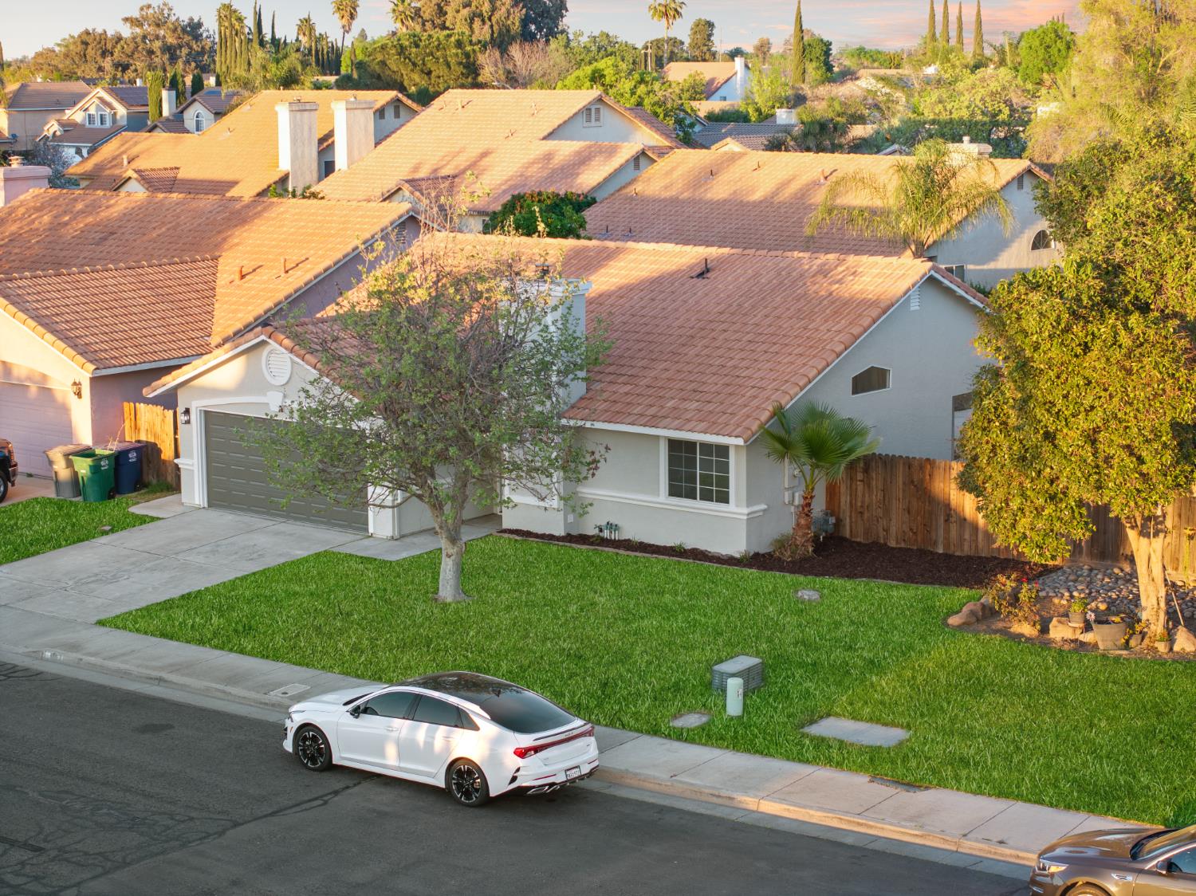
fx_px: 2418
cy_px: 448
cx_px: 598
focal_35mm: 70
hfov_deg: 27.8
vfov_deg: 21.0
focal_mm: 19.35
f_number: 2.8
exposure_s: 1/100
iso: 130
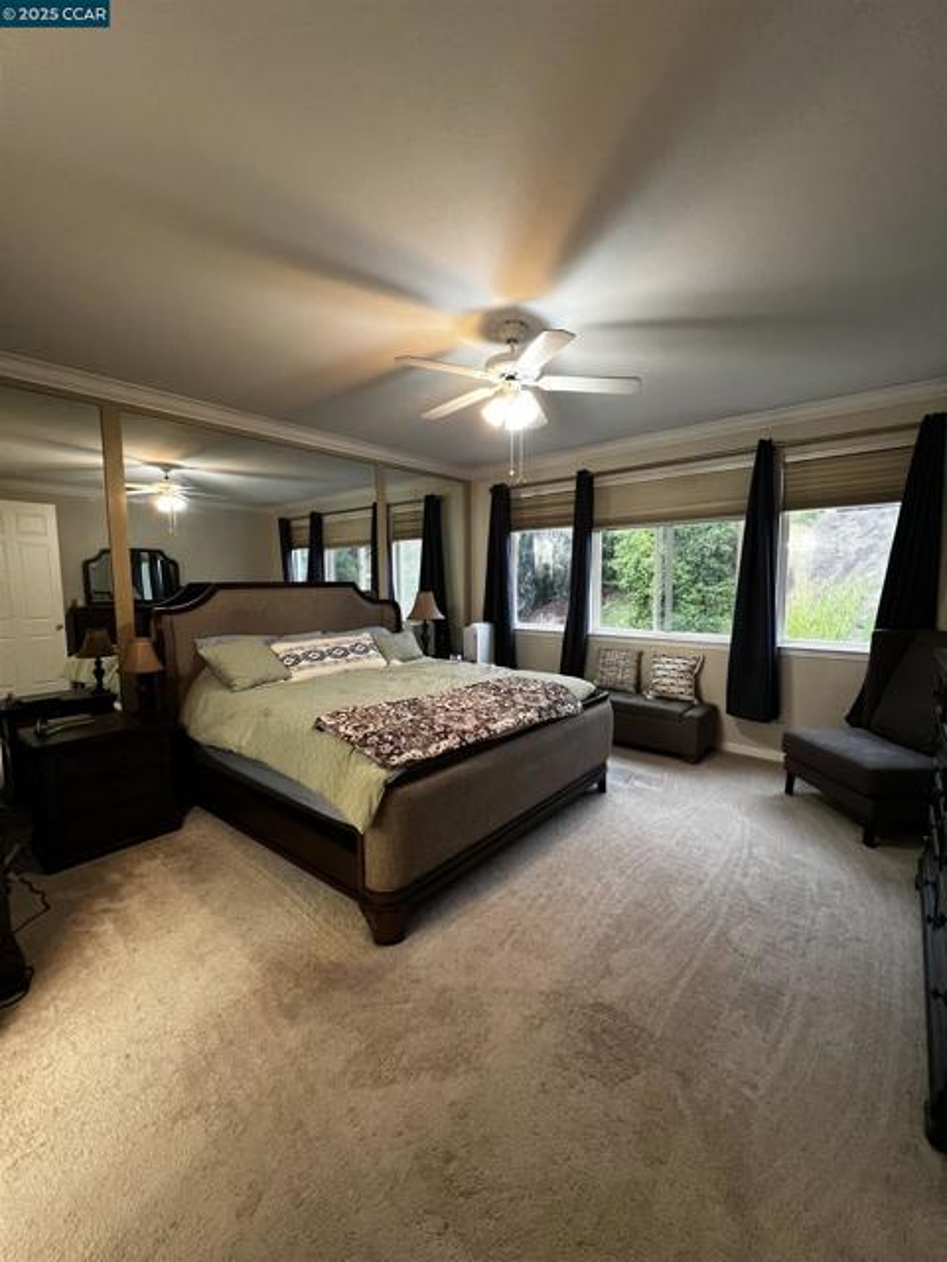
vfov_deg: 106.2
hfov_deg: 89.9
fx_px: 474
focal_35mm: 13
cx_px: 474
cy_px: 631
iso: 500
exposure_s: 1/60
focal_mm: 1.57
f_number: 1.8
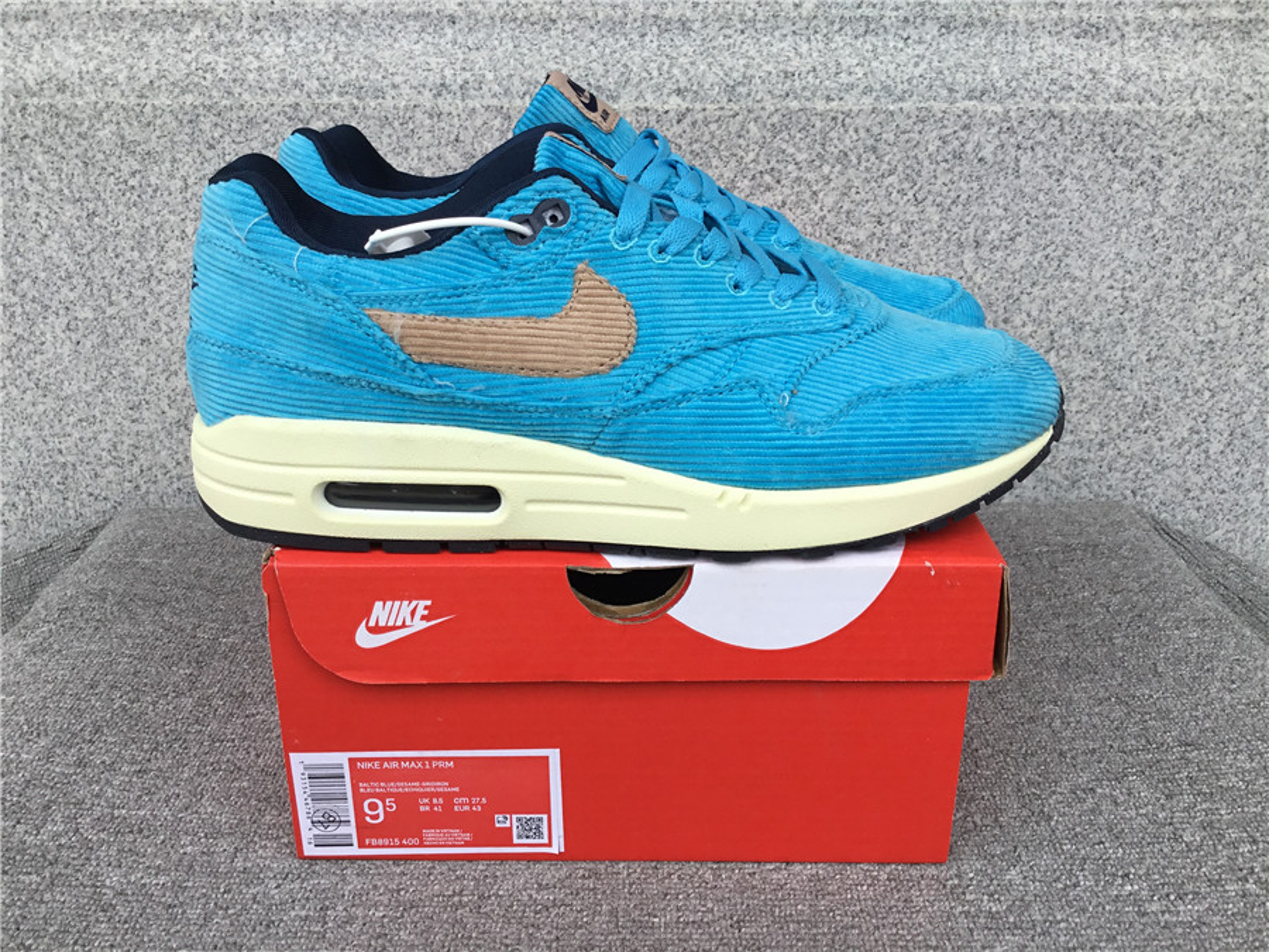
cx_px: 634
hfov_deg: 58.4
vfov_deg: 45.4
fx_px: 1136
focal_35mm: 31
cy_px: 476
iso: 25
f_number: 2.4
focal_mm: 3.3
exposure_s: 1/360
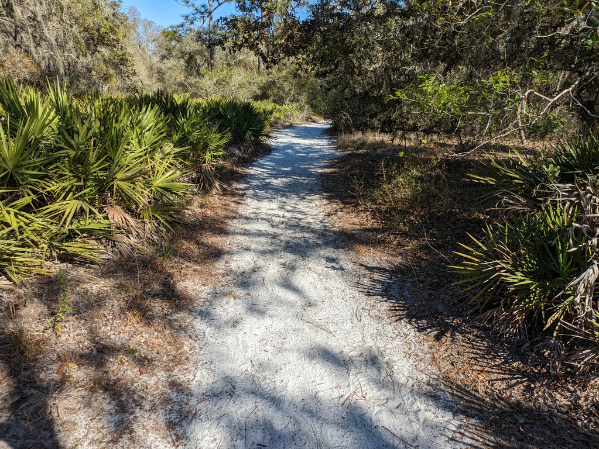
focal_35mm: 25
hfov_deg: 69.4
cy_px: 224
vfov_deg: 54.9
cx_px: 300
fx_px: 433
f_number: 1.89
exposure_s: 1/1481
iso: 45
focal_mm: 5.43
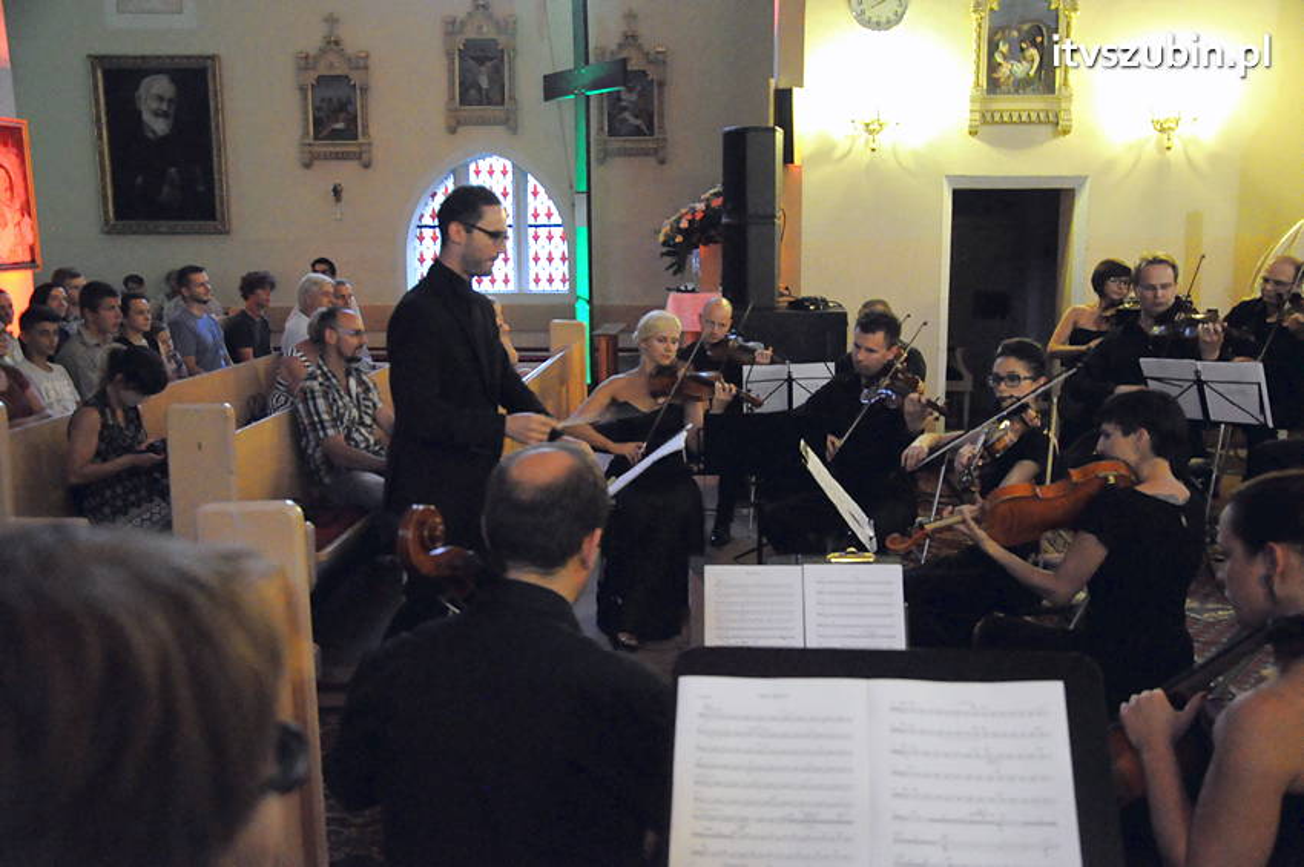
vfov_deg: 36.8
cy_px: 434
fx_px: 1303
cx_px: 652
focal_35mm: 36
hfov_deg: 53.2
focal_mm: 24
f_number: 3.8
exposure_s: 1/60
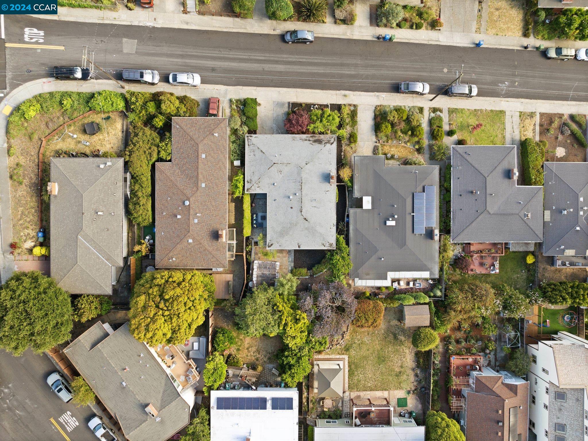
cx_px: 294
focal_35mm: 24
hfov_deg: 71.6
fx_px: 407
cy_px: 220
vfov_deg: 56.8
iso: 120
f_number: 2.8
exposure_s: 1/50
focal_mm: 12.29
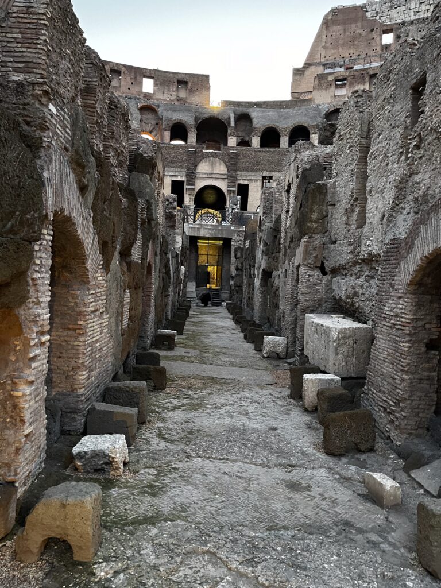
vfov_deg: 67.3
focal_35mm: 26
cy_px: 294
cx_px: 220
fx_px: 442
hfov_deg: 53.1
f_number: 1.6
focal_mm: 5.1
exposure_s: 1/33
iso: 400
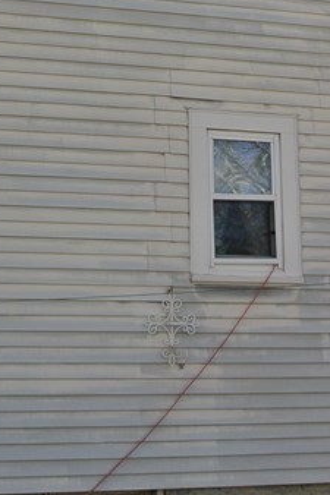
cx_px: 95
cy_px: 119
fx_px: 1129
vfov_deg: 24.5
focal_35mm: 82
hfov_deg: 16.6
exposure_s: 1/320
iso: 100
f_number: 4
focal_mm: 10
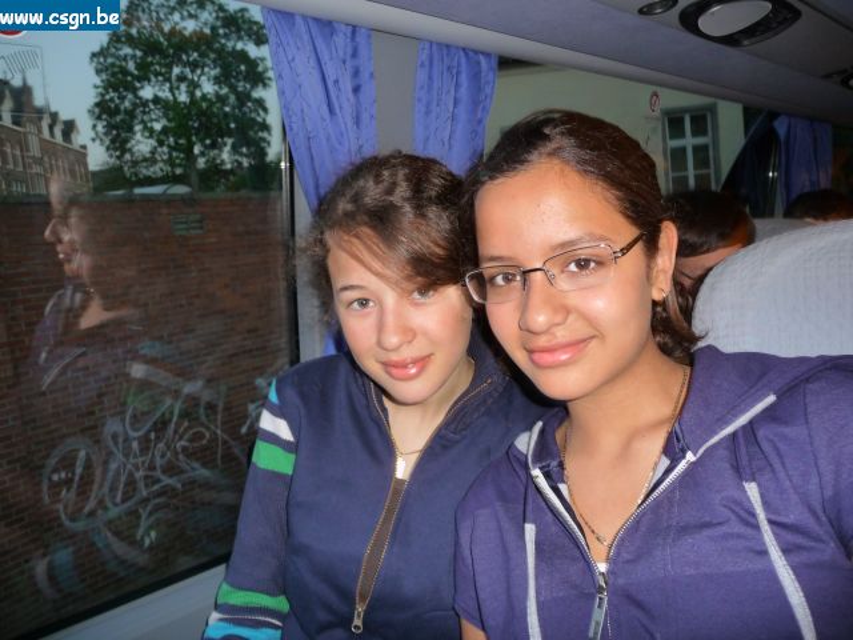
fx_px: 690
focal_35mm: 28
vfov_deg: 49.7
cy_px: 320
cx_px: 426
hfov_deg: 63.4
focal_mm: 4.7
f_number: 3.3
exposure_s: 1/30
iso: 160
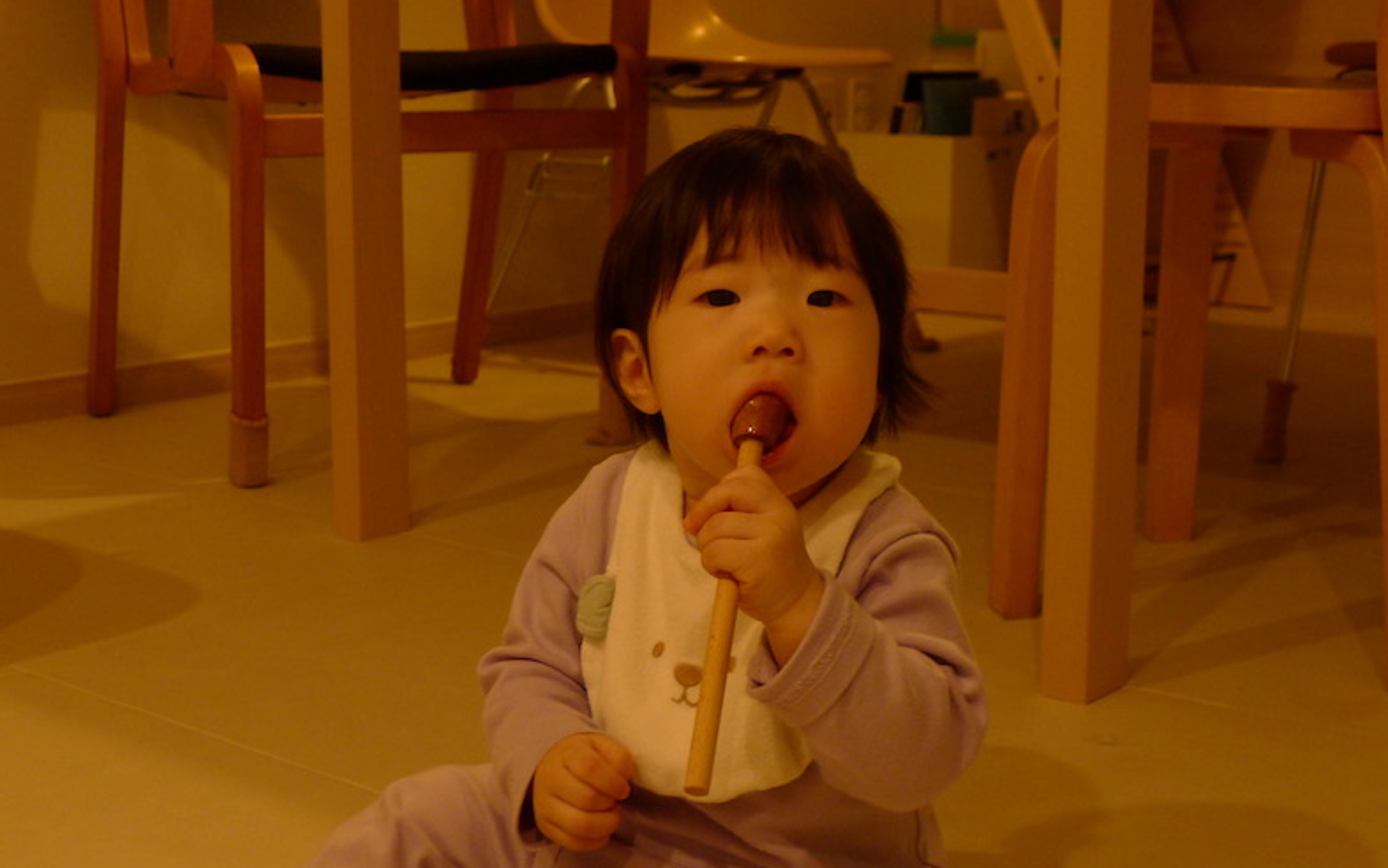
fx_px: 2156
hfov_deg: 35.7
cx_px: 691
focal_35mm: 57
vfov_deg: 22.7
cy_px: 404
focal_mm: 11.7
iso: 400
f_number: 2.8
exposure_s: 1/30
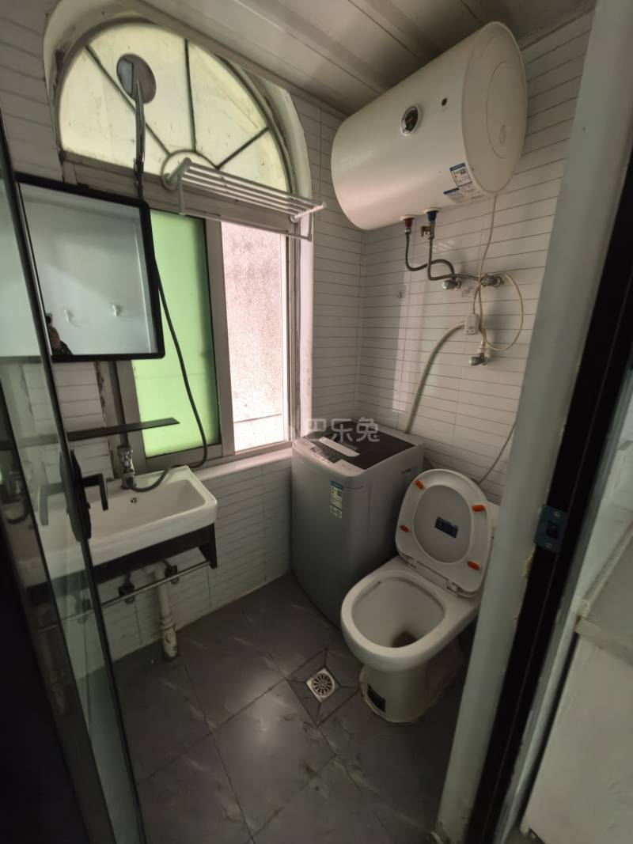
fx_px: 317
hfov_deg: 89.9
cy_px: 422
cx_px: 316
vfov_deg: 106.2
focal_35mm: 13
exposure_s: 1/33.3
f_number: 2.2
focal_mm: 1.95
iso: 250
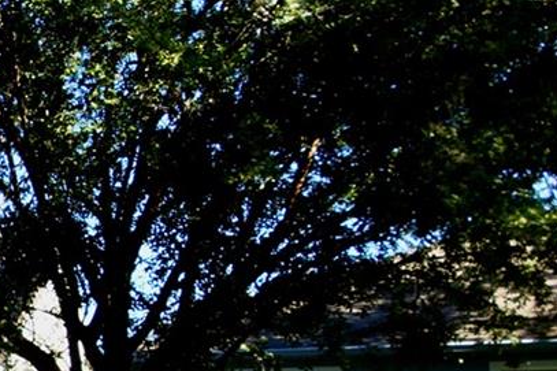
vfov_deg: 22.1
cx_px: -389
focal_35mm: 59
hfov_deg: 23.0
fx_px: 912
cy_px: 376
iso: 100
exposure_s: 1/100
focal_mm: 10
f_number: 6.3
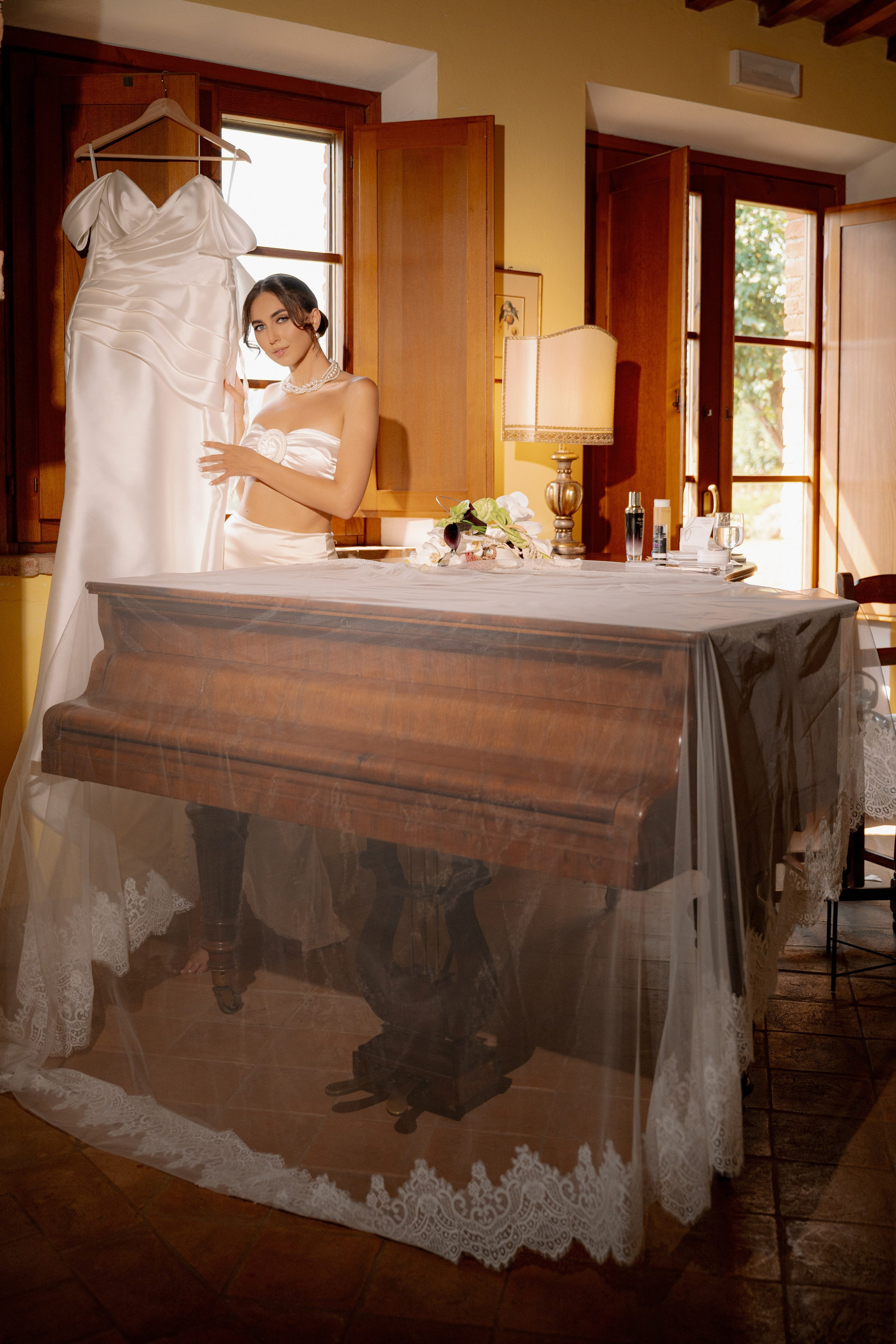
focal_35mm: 35
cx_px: 448
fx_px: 1307
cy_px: 672
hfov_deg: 37.9
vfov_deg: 54.4
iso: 250
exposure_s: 1/500
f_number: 2.8
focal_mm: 35
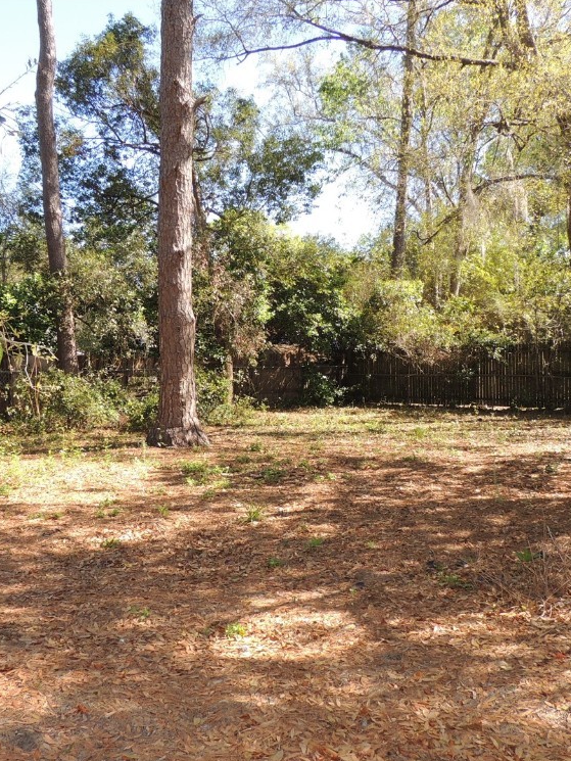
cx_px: 254
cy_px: 389
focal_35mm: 33
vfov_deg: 55.3
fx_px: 726
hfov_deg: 42.9
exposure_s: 1/250
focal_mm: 4.3
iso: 100
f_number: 3
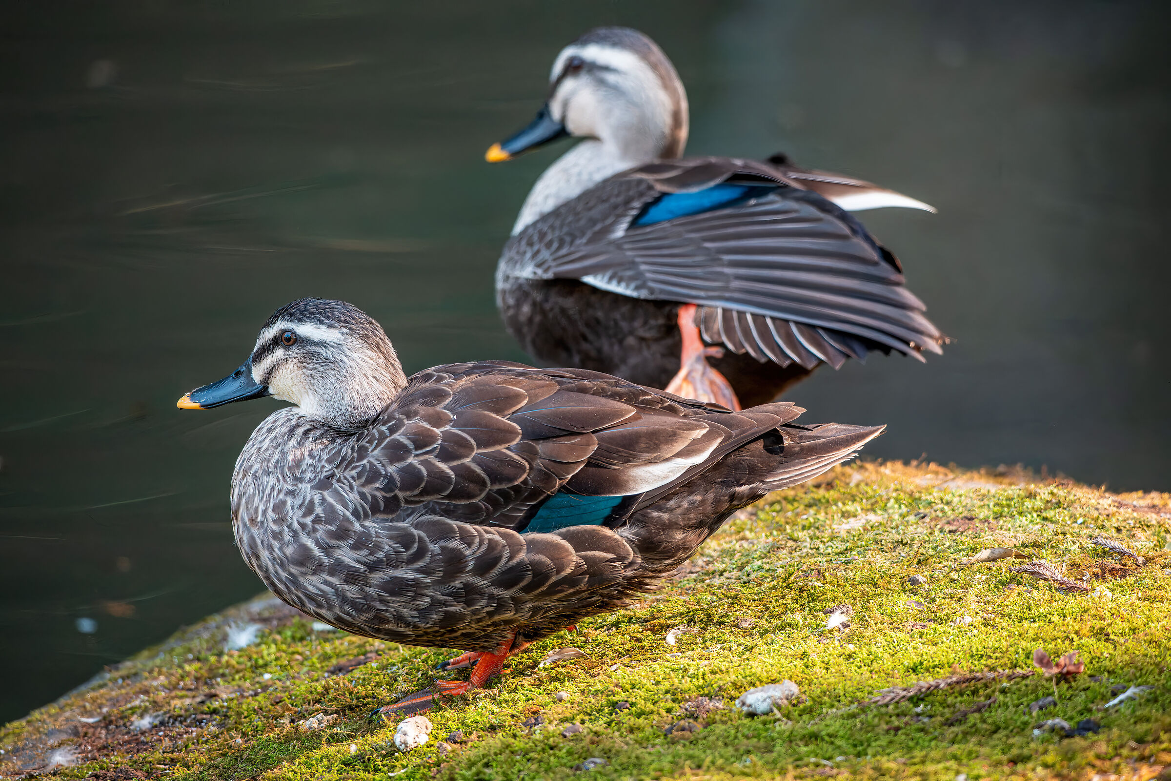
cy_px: 390
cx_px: 586
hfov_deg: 3.2
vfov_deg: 2.1
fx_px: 21076
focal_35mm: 648
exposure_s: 1/1000
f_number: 8
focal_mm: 648
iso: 10000
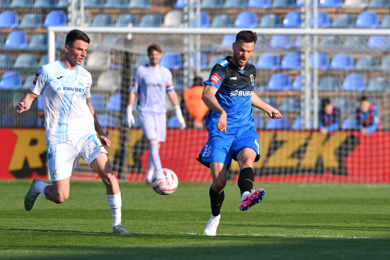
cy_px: 130
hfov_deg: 5.9
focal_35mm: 350
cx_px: 195
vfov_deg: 3.9
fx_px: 3791
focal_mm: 350
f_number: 5
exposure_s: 1/1250
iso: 200
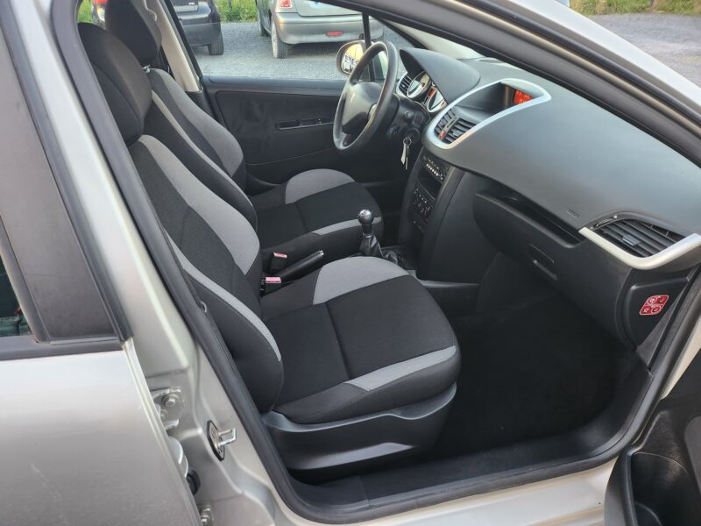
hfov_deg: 71.6
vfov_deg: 56.8
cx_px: 350
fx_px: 486
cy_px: 263
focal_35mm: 24
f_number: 1.8
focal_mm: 5
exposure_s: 1/100
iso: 320
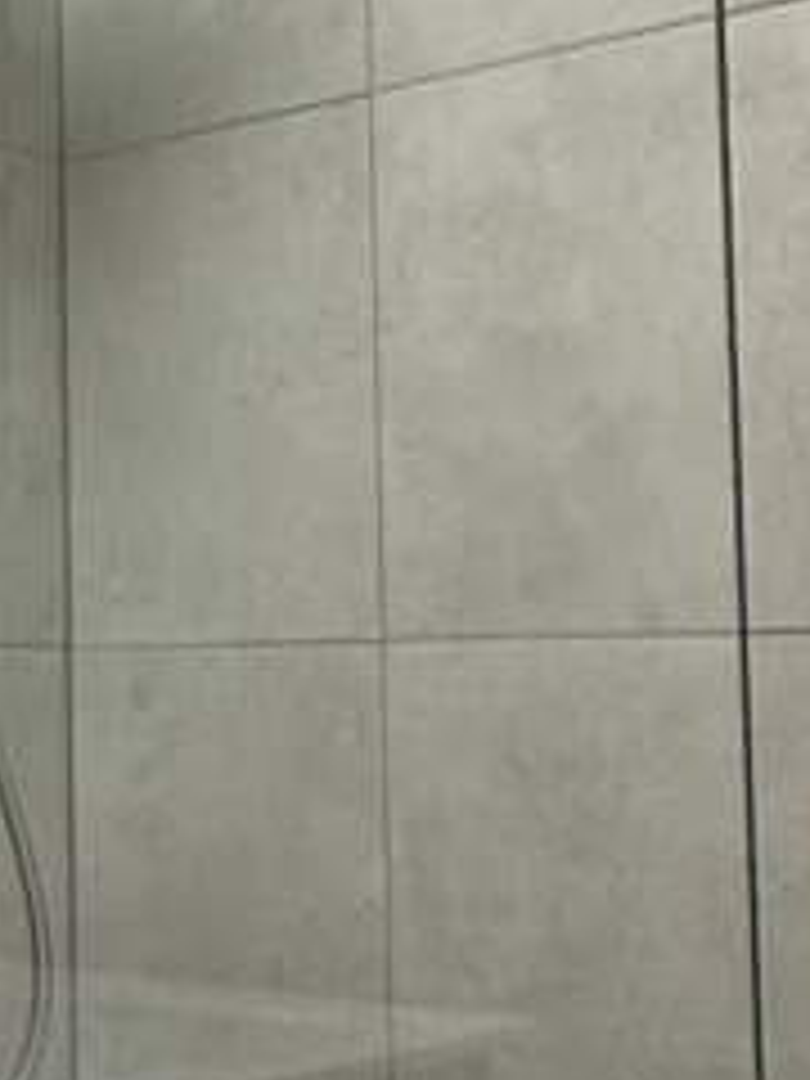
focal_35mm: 70
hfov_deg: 18.3
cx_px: -464
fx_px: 2184
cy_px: 603
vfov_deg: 27.8
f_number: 2.2
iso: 160
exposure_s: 1/100
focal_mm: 2.22
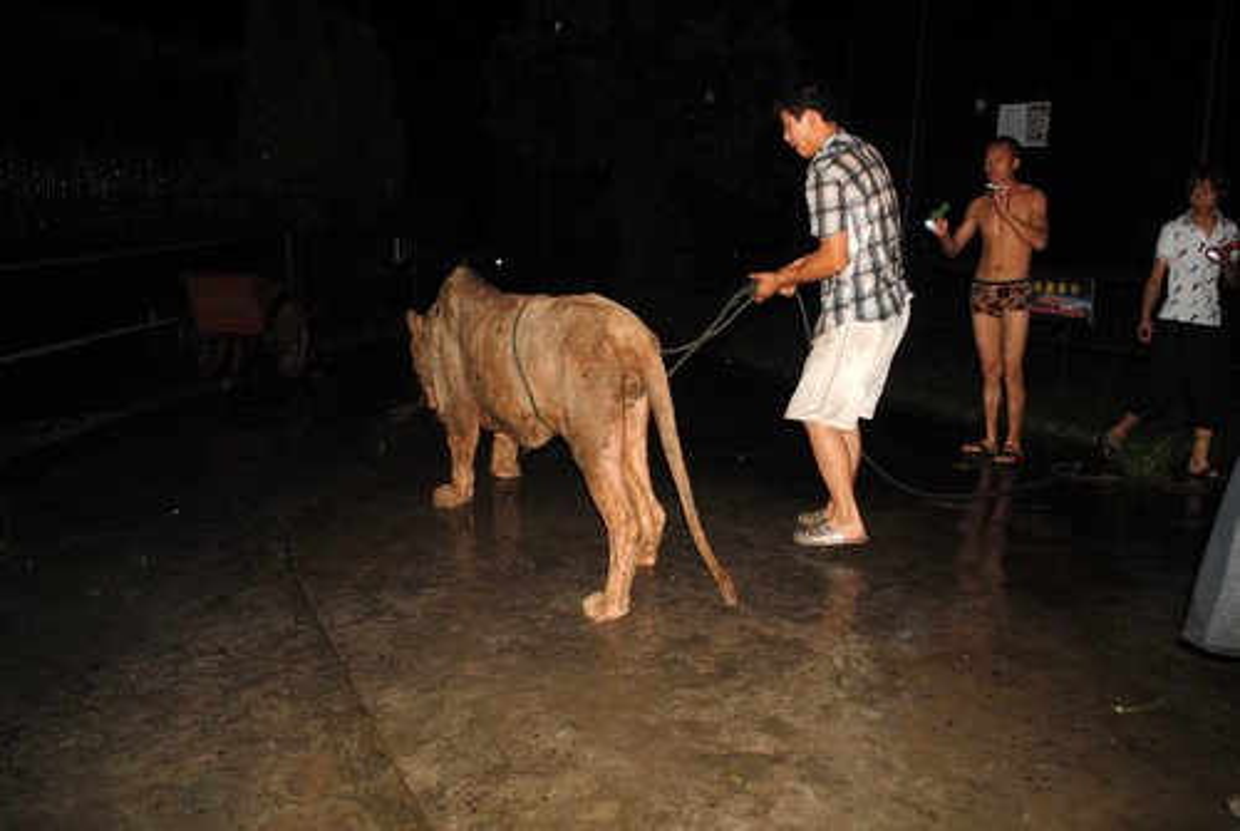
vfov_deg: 48.1
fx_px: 931
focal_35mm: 27
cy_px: 416
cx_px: 620
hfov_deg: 67.3
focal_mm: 18
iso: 200
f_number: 3.5
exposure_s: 1/60
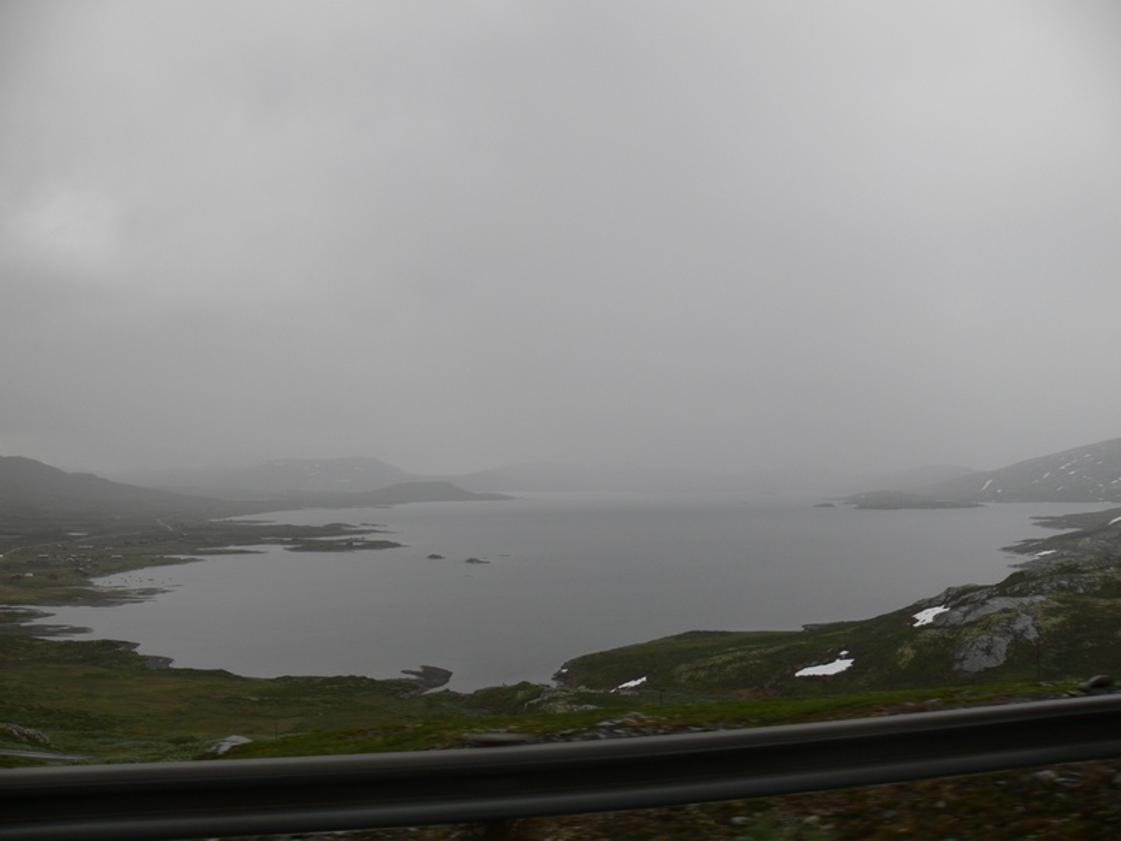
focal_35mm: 35
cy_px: 420
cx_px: 560
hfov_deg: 52.6
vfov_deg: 40.7
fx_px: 1133
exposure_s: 1/50
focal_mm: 7.4
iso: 80
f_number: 2.8
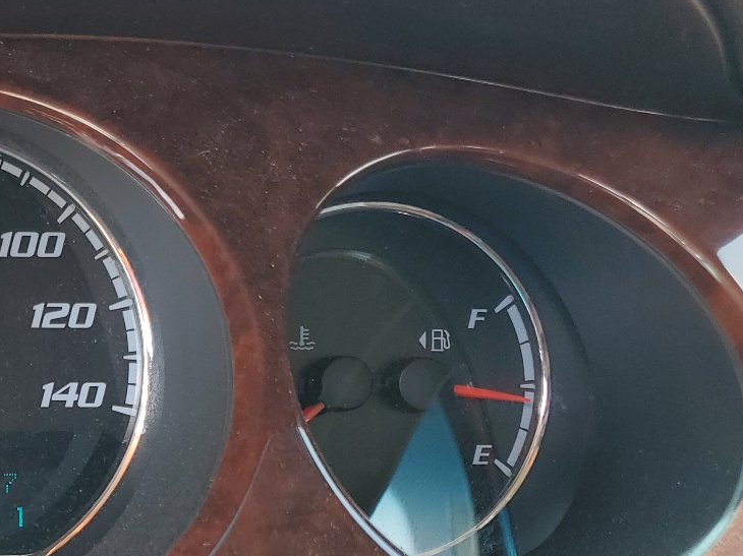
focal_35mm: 57
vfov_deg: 25.1
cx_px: -64
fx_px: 1223
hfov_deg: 30.4
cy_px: 474
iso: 50
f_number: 1.5
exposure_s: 1/135
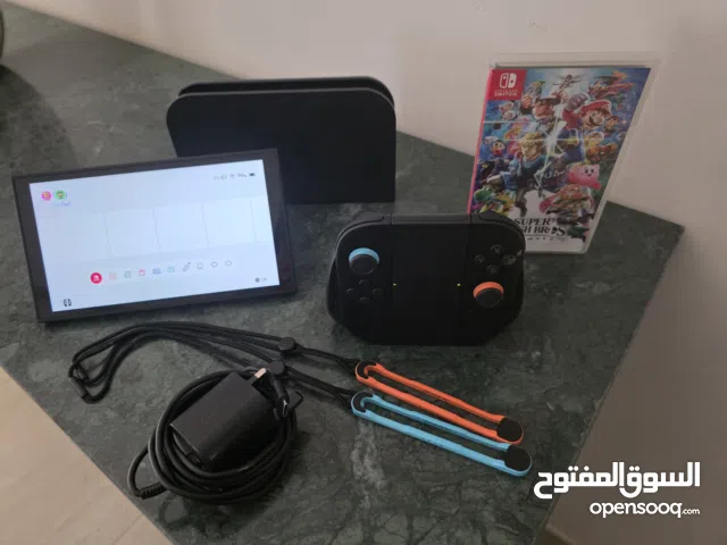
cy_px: 272
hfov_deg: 73.9
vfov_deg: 58.9
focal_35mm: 23
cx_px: 364
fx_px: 483
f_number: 1.7
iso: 1000
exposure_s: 1/100
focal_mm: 6.3
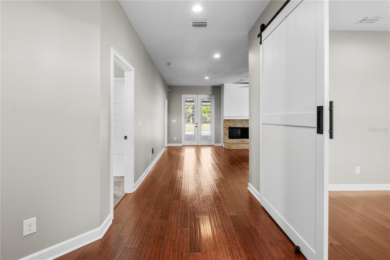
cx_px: 195
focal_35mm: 15
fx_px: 162
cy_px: 130
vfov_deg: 77.3
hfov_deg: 100.4
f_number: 7.1
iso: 100
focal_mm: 10
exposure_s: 1/6
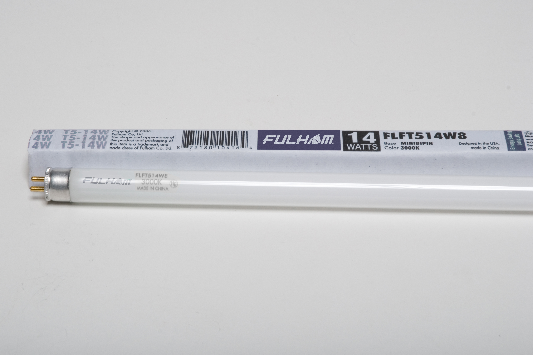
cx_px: 265
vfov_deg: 12.9
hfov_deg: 19.3
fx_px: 1569
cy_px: 178
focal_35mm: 106
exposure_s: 1/250
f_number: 18
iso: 160
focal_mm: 70
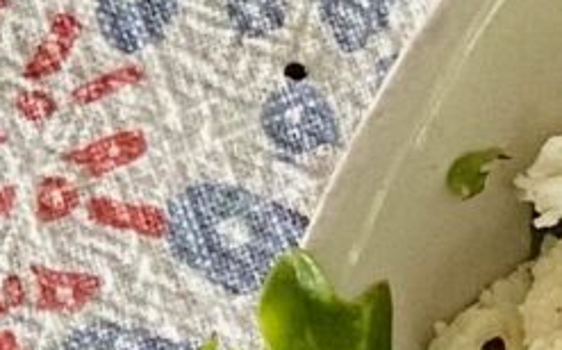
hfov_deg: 6.7
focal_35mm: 286
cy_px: 266
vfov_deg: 4.6
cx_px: 1645
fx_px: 4377
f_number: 1.8
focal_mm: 4.25
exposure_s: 1/60
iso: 250
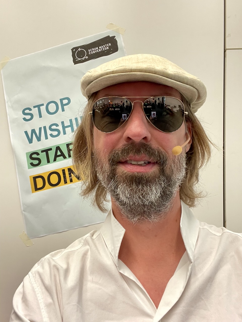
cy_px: 161
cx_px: 121
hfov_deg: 46.8
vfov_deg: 60.0
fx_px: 280
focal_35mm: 30
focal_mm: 2.71
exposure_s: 1/25
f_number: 2.2
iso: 400
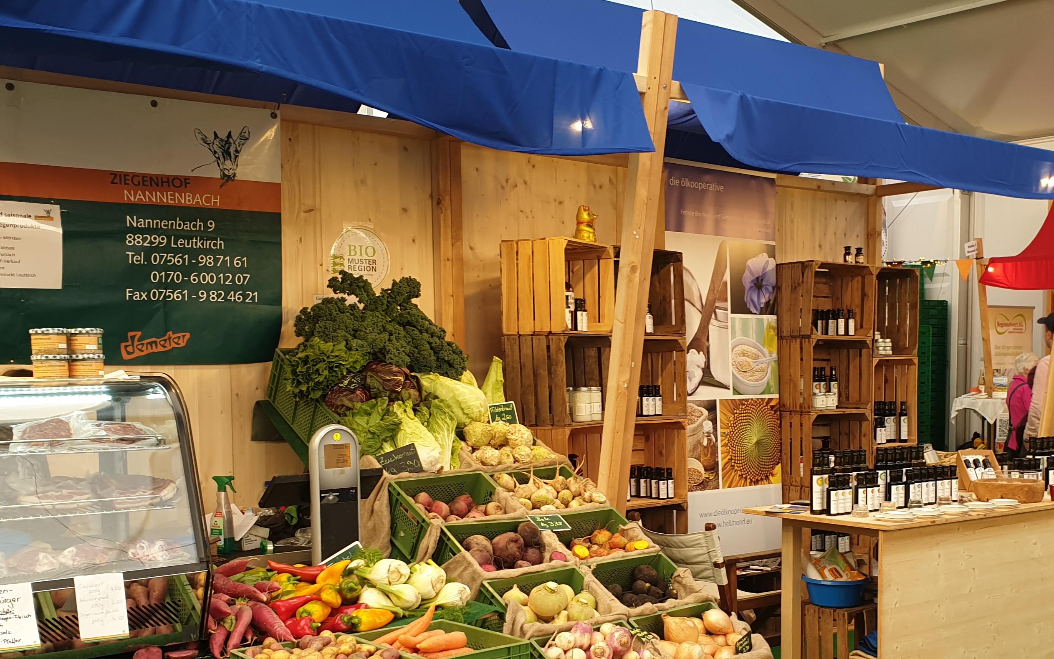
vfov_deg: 29.0
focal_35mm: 44
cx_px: 622
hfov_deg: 45.1
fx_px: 1264
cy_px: 441
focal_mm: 4.3
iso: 64
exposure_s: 1/50
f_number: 2.4
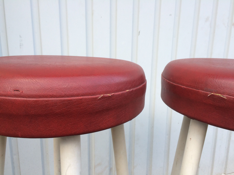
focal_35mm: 29
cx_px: 117
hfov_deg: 61.7
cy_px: 88
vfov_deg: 48.2
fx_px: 196
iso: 40
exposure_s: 1/50
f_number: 2.2
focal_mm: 4.15
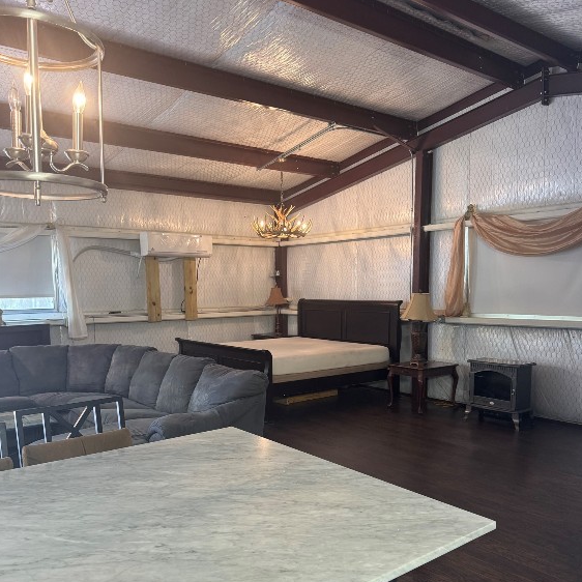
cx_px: 294
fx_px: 552
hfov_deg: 55.6
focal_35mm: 29
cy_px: 347
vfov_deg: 55.2
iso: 200
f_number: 1.78
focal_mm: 6.76
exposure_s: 1/60
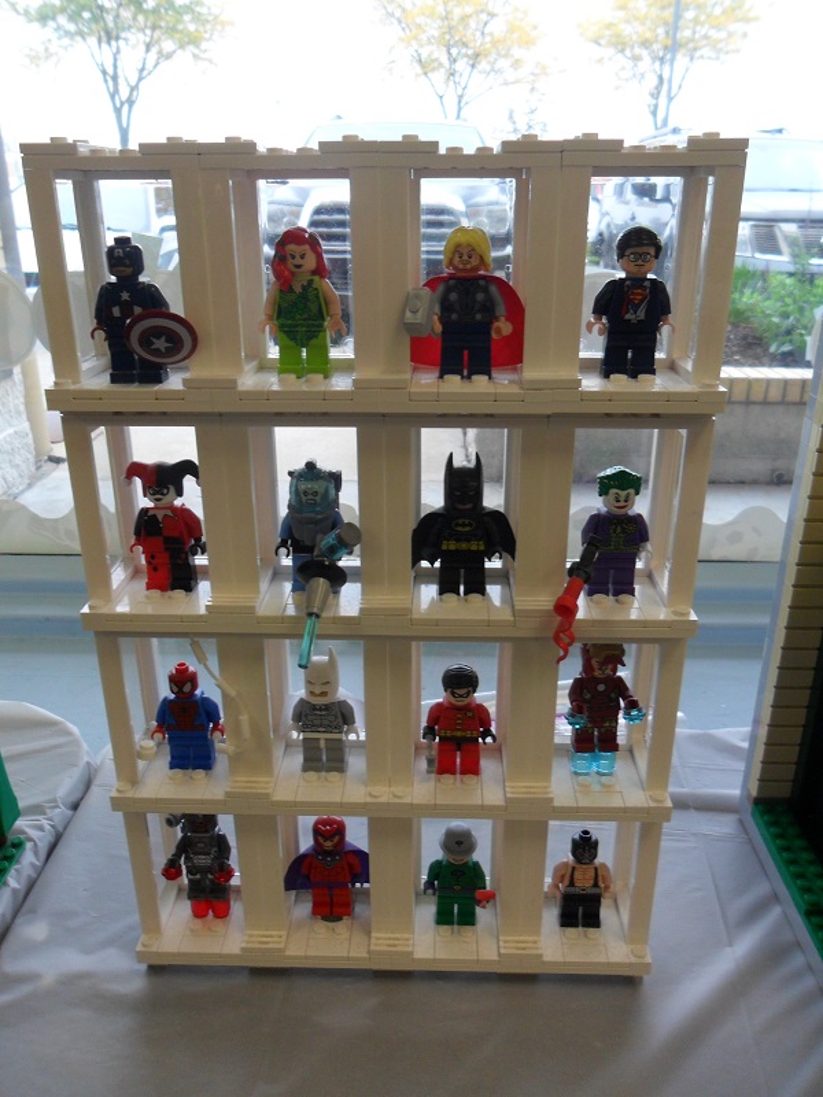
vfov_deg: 65.3
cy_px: 548
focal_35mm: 27
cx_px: 412
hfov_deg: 51.4
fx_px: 856
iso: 100
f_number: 3.5
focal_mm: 4.9
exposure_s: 1/45
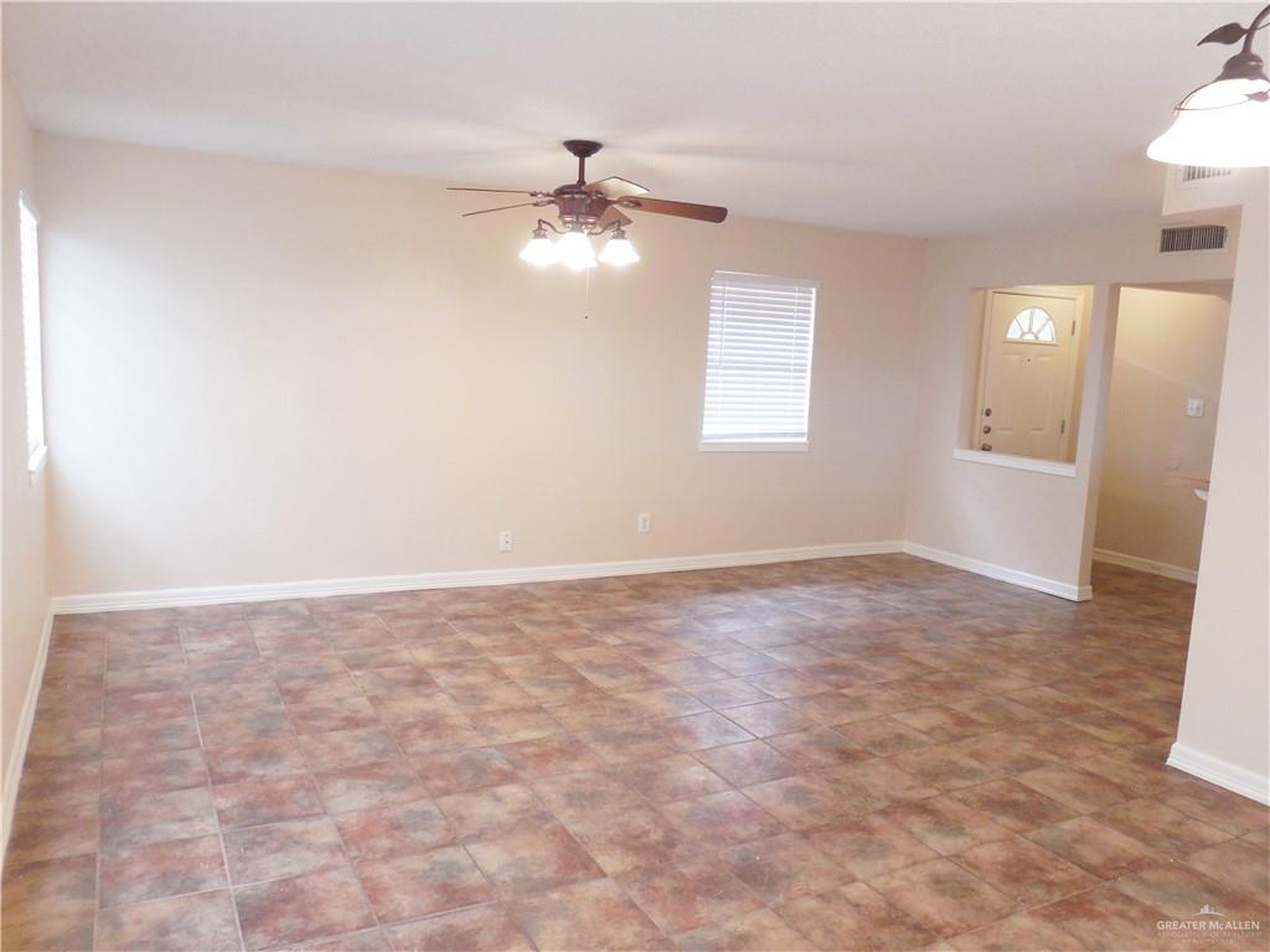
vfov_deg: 53.1
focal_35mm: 26
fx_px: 954
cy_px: 476
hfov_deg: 67.3
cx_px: 635
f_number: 3.5
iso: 200
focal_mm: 4.6
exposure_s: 1/30
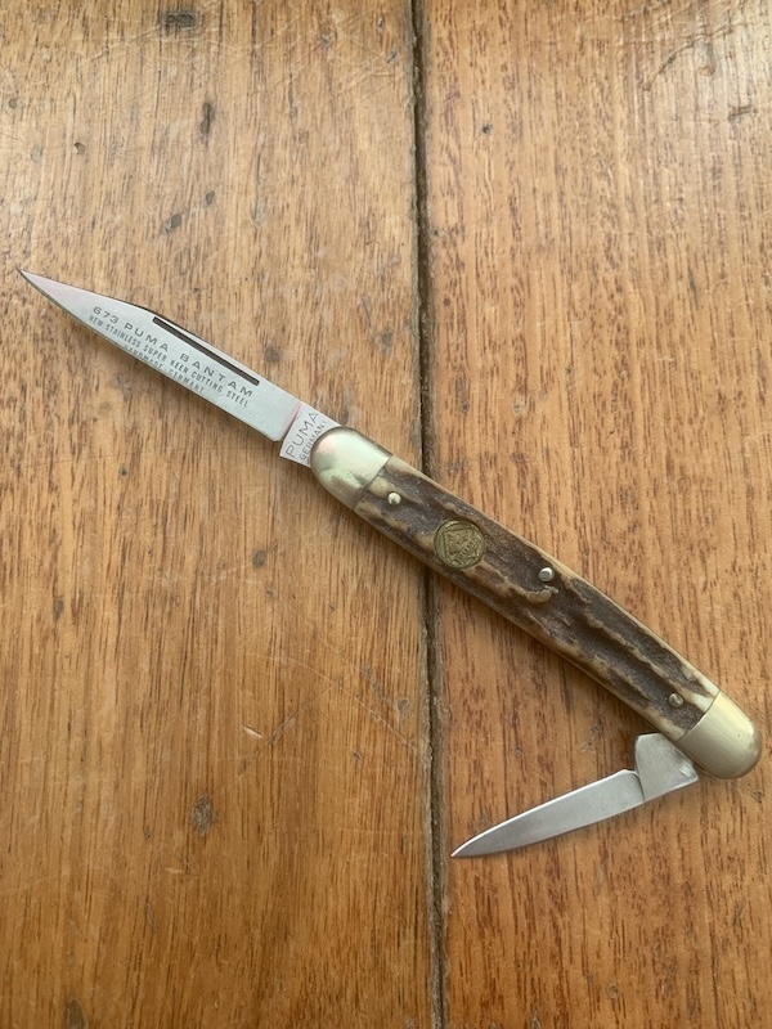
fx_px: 773
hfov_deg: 53.1
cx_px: 386
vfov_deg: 67.3
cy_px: 514
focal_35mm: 26
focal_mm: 4.25
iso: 100
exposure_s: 1/74
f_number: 1.8
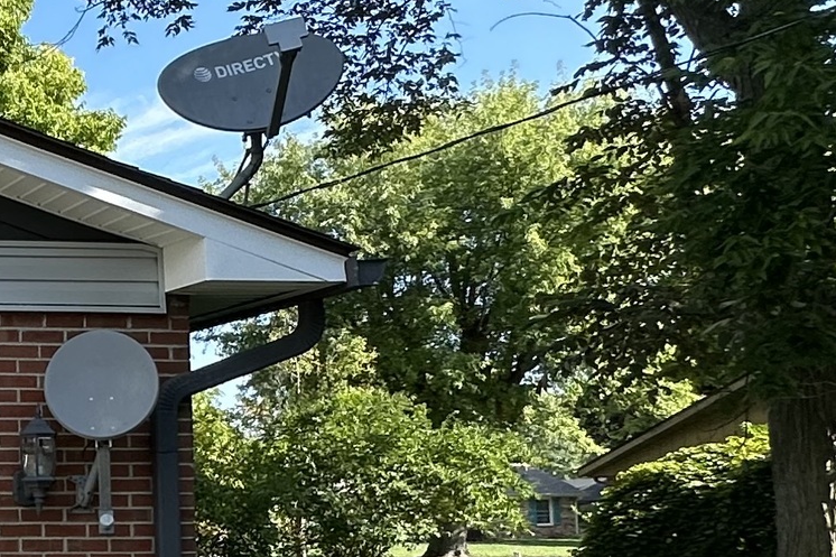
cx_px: -381
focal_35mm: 60
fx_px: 1393
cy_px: 437
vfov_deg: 22.3
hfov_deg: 25.8
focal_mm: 2.22
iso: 40
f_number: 2.2
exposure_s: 1/626
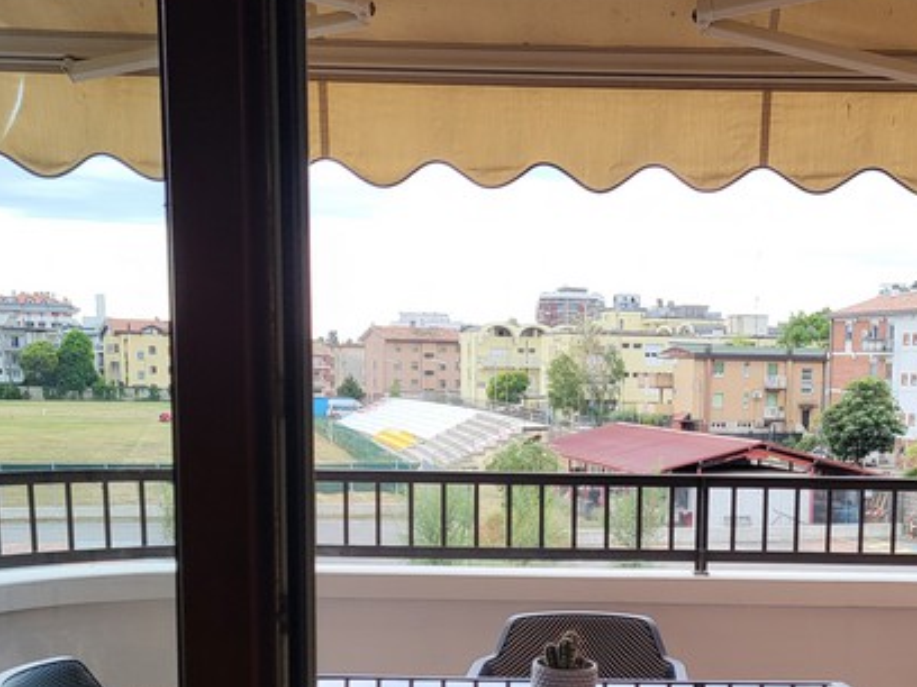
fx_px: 1351
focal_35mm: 51
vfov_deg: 27.9
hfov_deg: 37.0
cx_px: 625
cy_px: 568
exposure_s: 1/100
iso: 50
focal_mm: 5.4
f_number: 1.8
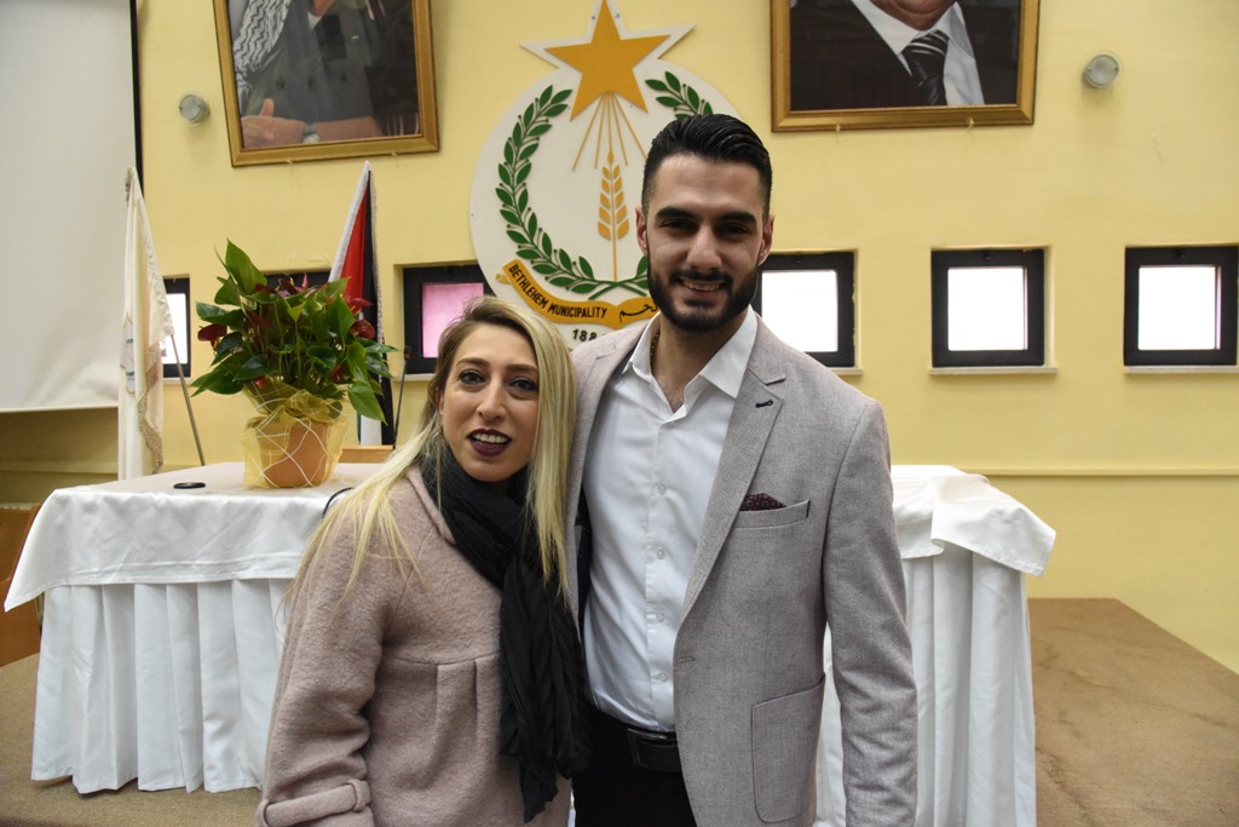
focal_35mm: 24
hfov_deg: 73.7
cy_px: 414
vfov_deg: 53.1
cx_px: 620
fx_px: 826
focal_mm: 24
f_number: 7.1
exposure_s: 1/200
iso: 6400
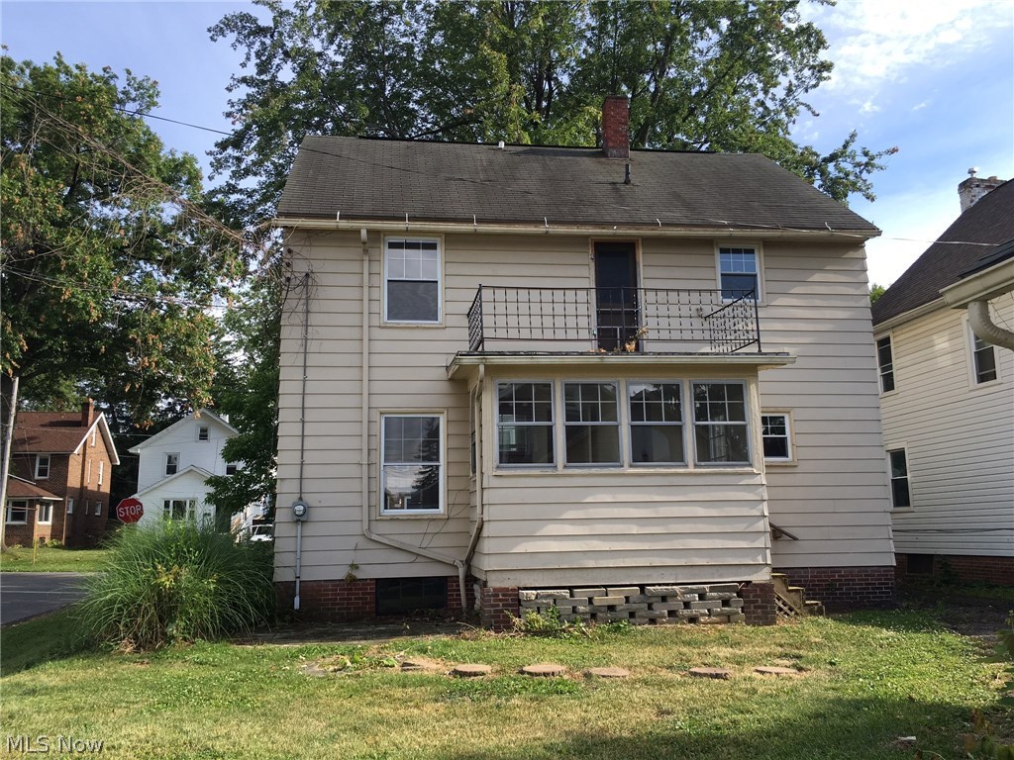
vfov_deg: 48.2
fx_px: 849
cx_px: 507
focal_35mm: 29
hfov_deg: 61.7
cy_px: 380
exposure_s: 1/596
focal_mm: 4.15
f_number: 2.2
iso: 25
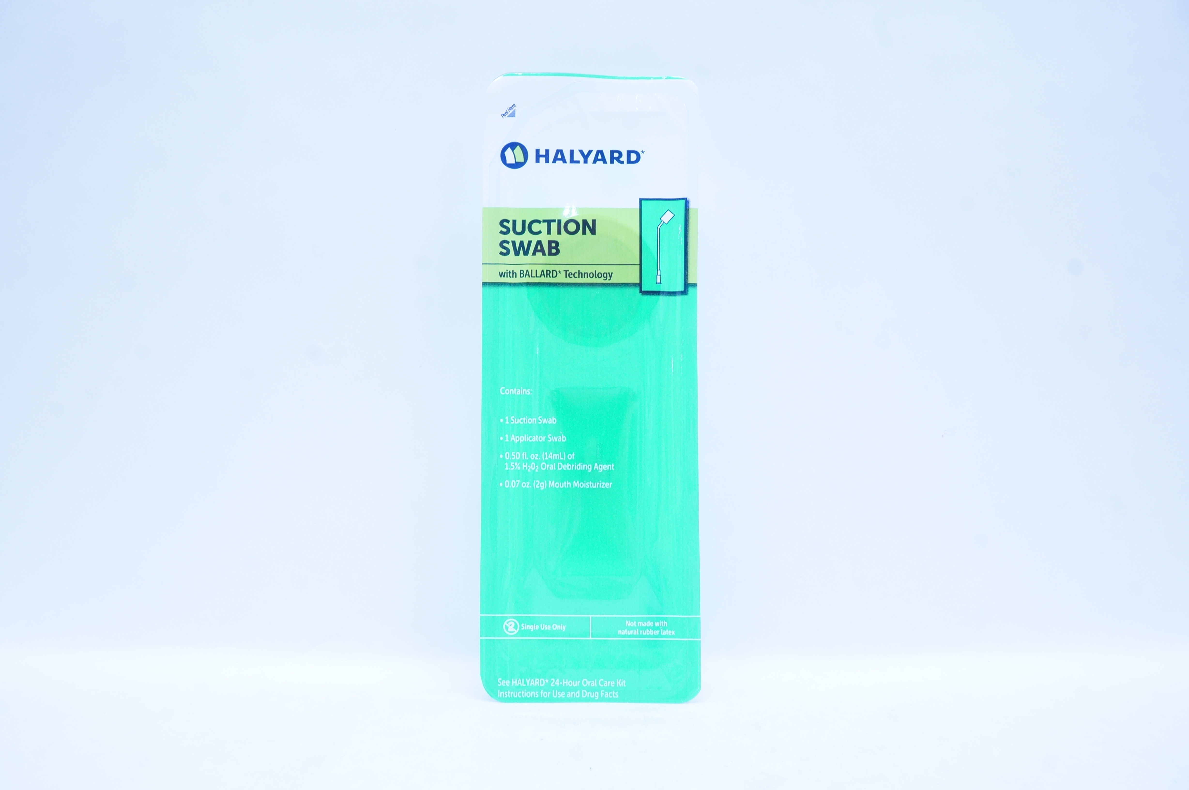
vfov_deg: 47.8
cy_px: 395
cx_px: 594
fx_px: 891
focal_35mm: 27
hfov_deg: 67.4
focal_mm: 18
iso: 400
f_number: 11
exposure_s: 1/13
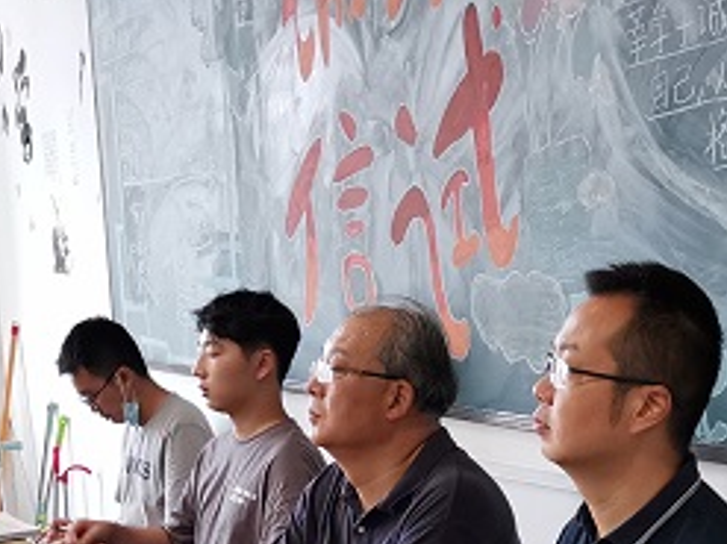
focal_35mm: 79
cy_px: 759
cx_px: 350
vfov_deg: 17.2
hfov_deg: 24.7
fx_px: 1658
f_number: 1.8
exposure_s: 1/100
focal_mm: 4.75
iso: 160
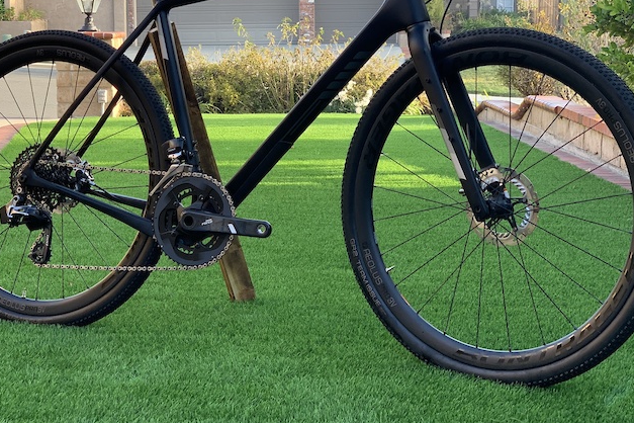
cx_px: 278
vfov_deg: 19.7
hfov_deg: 29.2
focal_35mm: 69
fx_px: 1215
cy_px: 143
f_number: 2.4
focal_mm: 6
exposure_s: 1/122
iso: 40
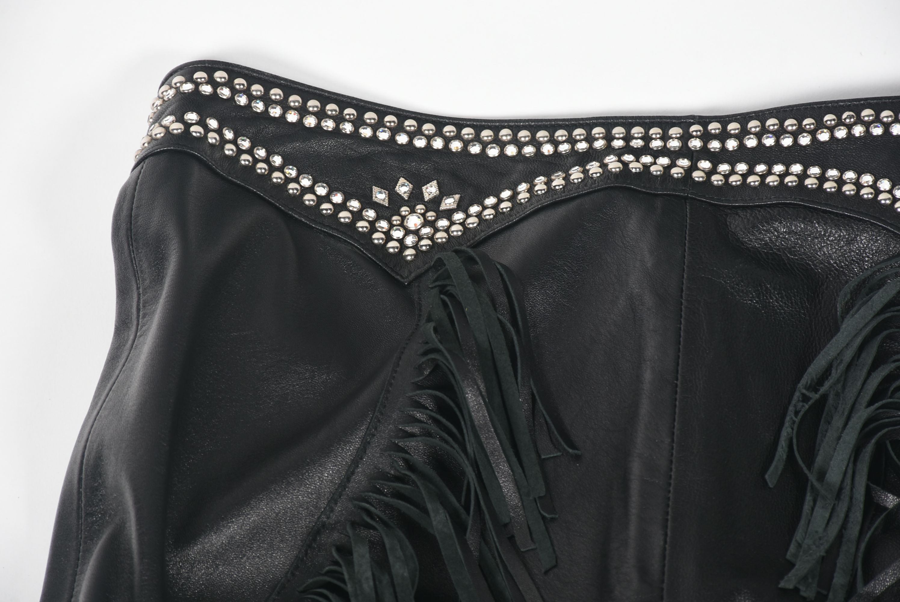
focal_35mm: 210
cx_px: 450
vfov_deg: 6.6
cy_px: 301
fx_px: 5254
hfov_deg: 9.8
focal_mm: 140
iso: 320
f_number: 10
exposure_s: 1/125
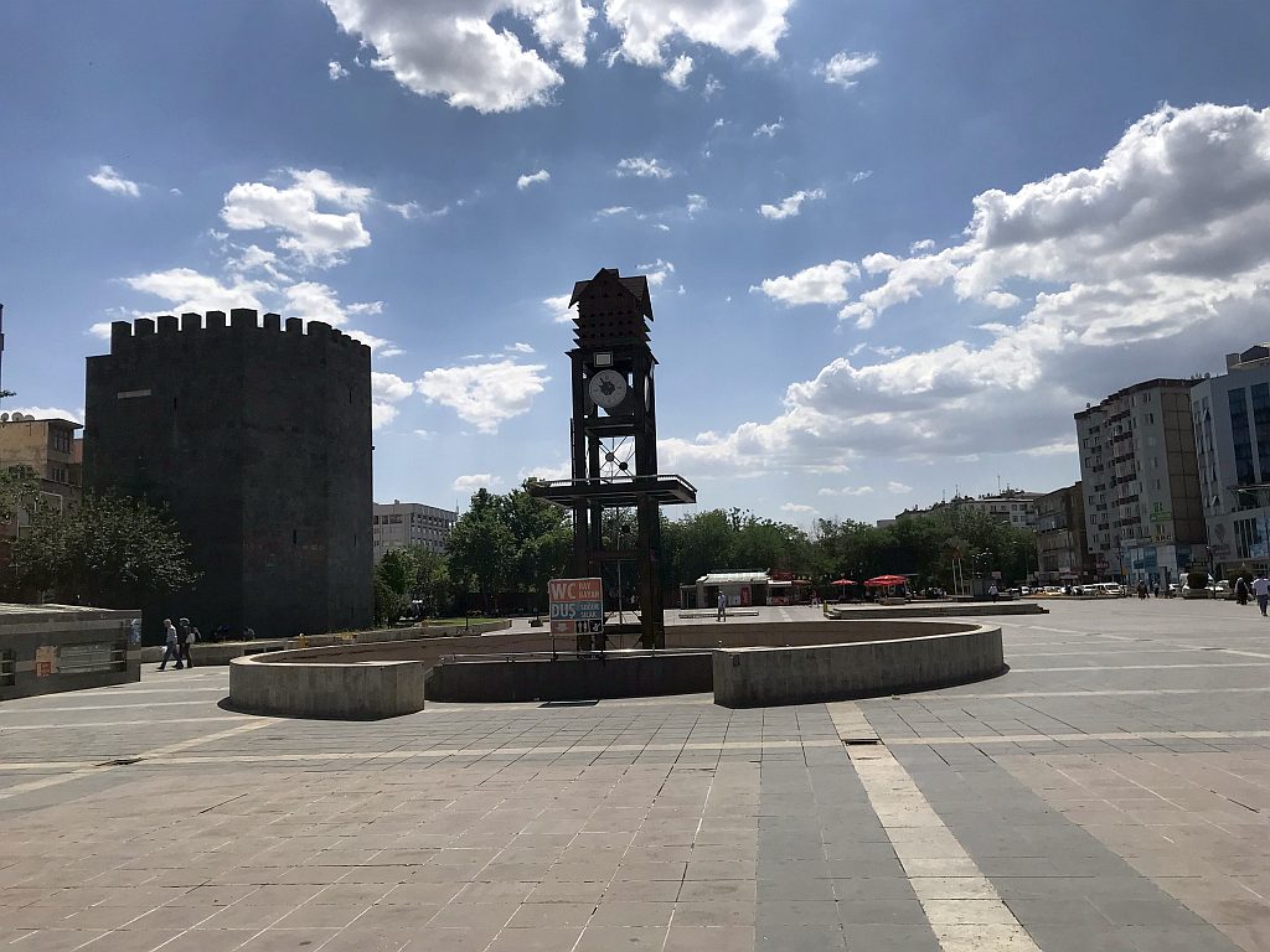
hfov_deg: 63.4
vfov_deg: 49.7
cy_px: 476
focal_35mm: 28
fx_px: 1027
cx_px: 635
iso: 20
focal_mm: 3.99
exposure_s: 1/6410
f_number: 1.8
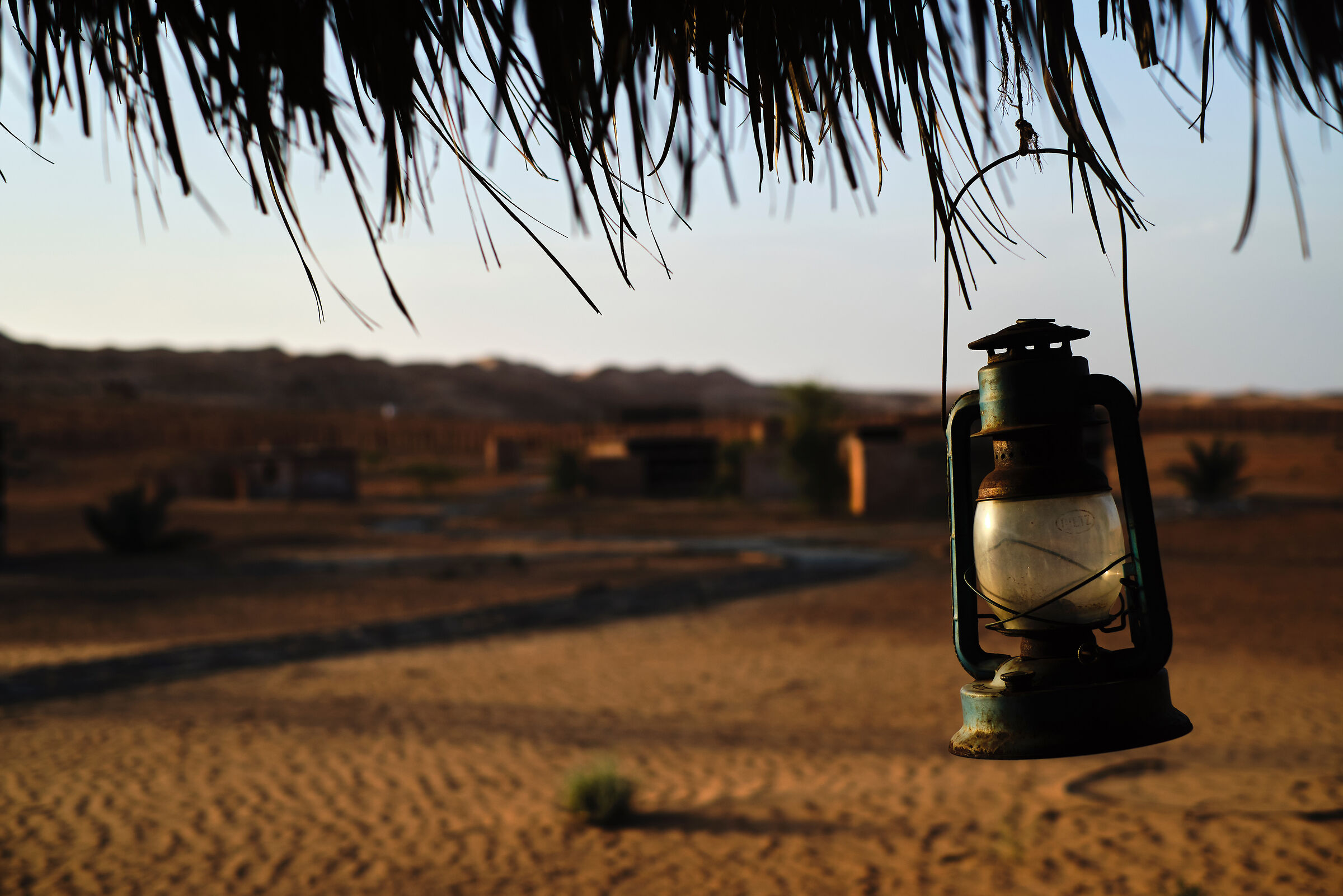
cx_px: 672
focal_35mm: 53
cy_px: 448
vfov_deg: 25.5
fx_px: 1977
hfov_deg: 37.5
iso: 200
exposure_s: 1/1600
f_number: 2.8
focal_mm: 35
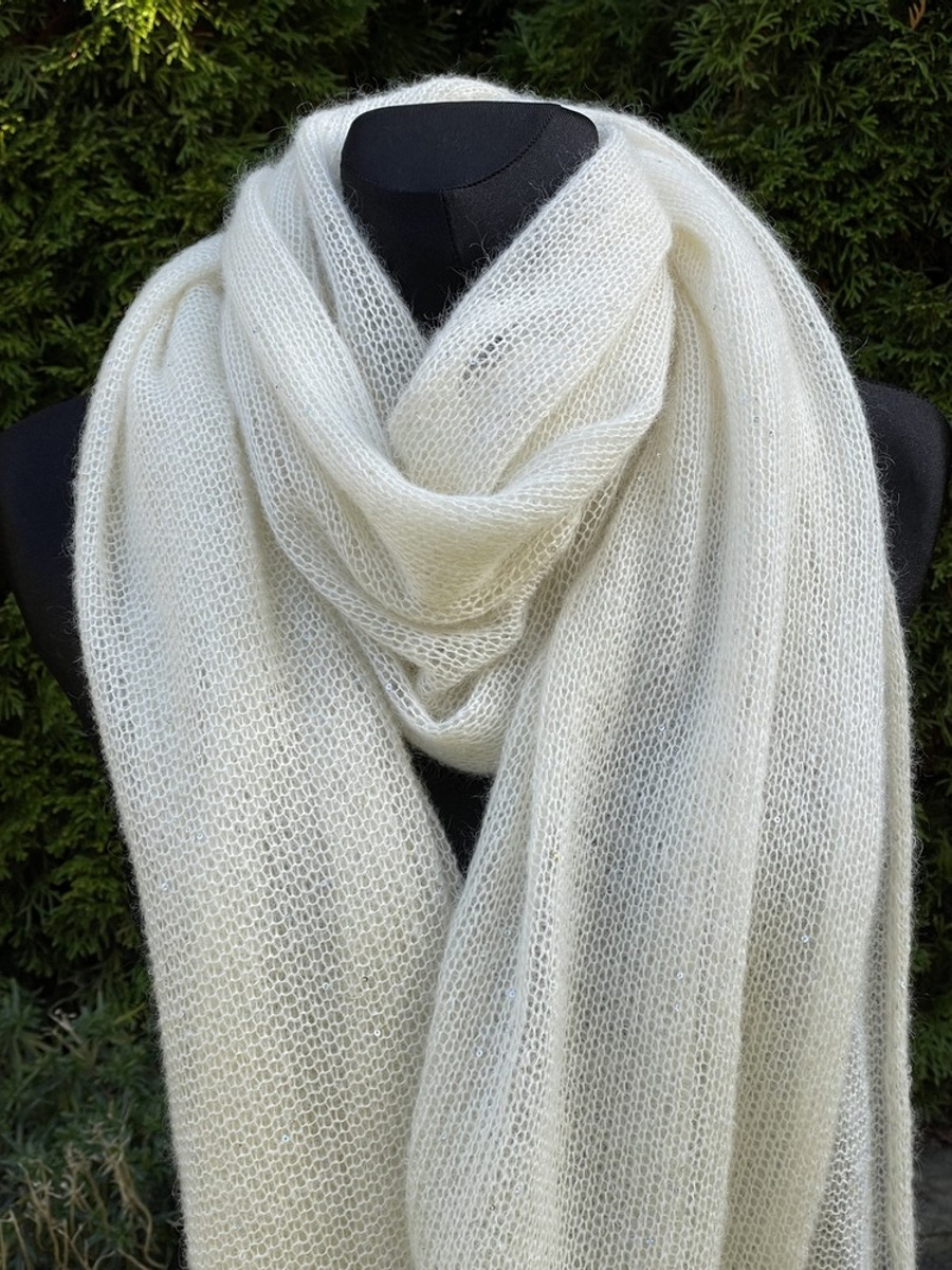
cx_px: 476
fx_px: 1907
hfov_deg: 28.0
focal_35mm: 52
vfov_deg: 36.8
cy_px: 635
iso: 25
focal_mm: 6
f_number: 2
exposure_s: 1/261
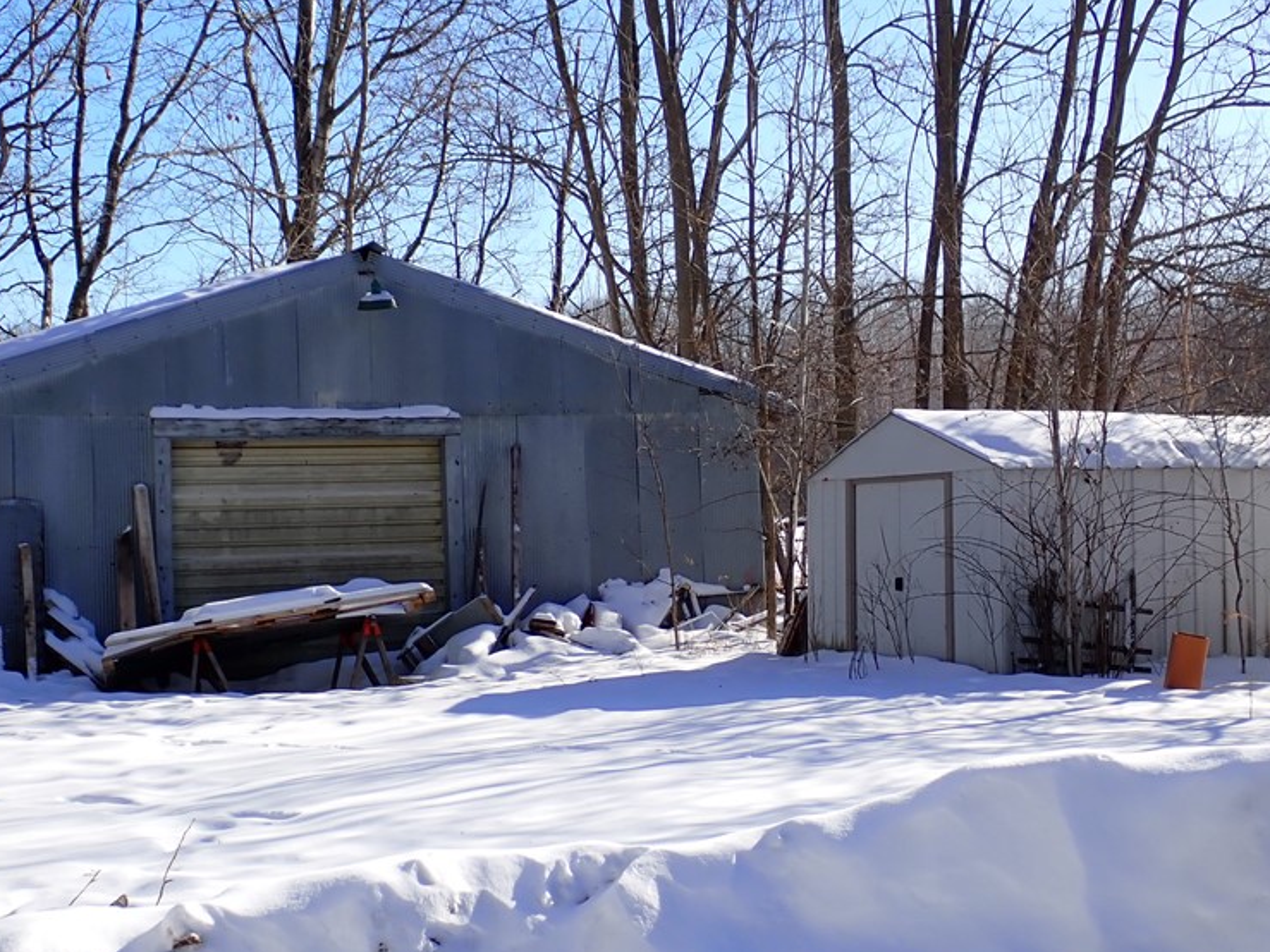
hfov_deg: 31.7
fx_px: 2238
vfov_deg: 24.0
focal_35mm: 61
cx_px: 639
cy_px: 564
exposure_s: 1/640
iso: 100
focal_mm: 7.84
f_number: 4
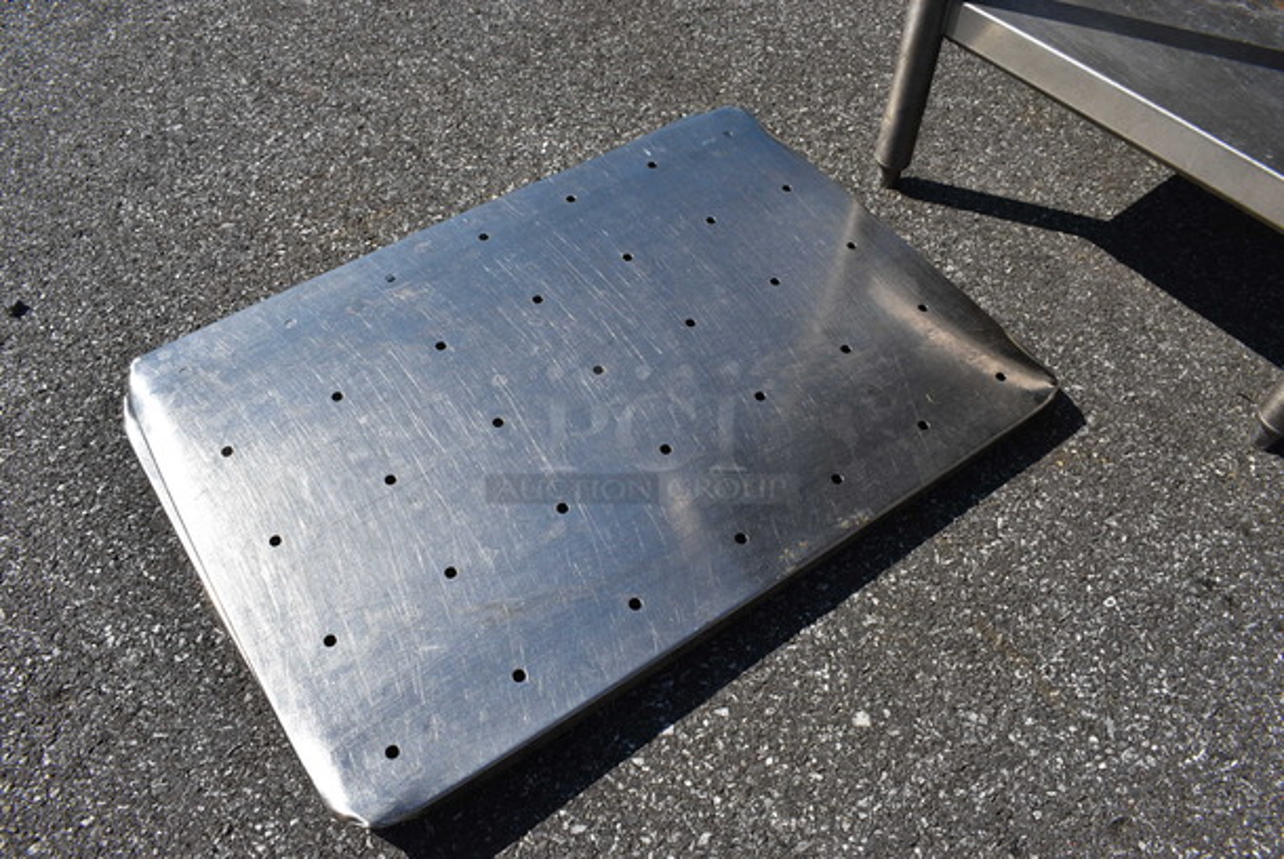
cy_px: 430
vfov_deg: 48.0
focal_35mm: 27
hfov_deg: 67.3
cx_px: 642
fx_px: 964
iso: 200
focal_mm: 18
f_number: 9
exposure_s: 1/800
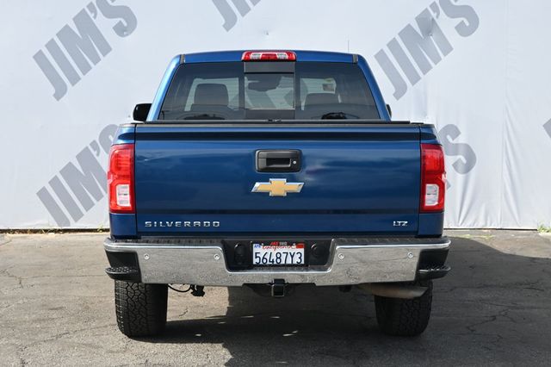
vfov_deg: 21.1
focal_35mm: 64
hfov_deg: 31.2
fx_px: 987
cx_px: 276
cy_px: 184
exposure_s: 1/250
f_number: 6
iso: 250
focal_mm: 43
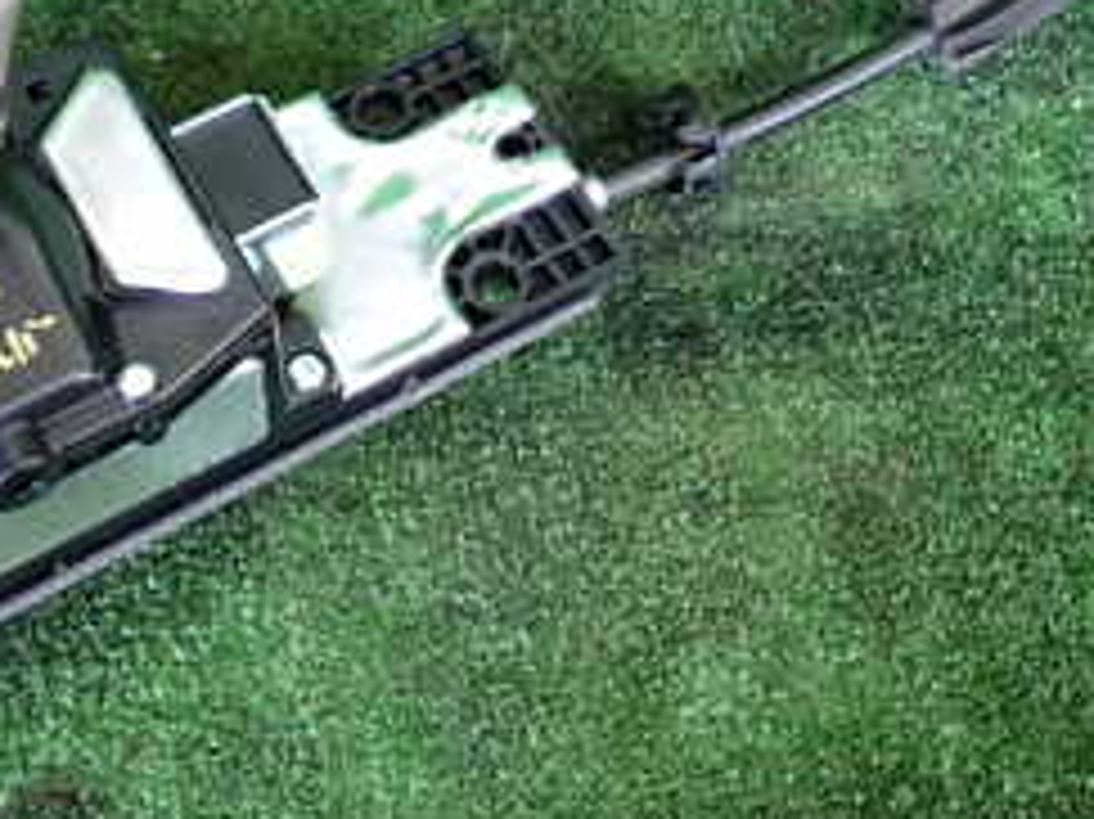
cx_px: 518
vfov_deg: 19.2
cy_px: -54
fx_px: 2338
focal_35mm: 74
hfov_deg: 26.3
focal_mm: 5.4
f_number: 2.3
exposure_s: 1/30
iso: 200
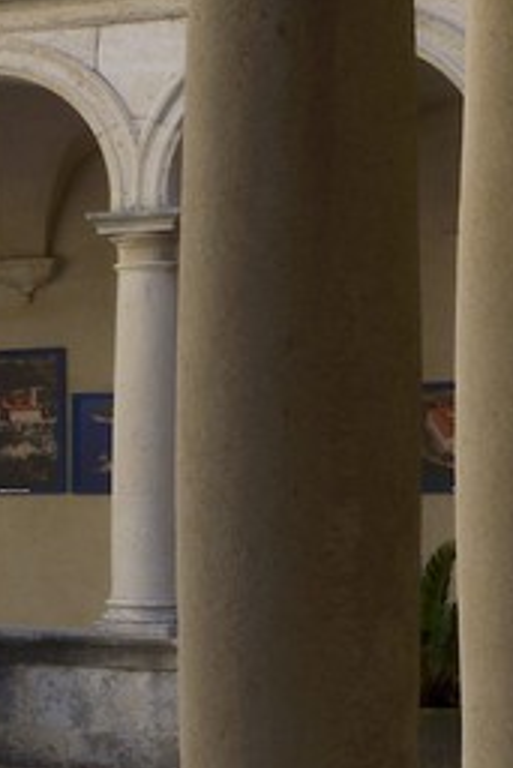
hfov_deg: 8.6
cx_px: -1058
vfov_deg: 15.6
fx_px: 2796
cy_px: 552
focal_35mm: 131
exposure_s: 1/80
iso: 200
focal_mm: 21
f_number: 20
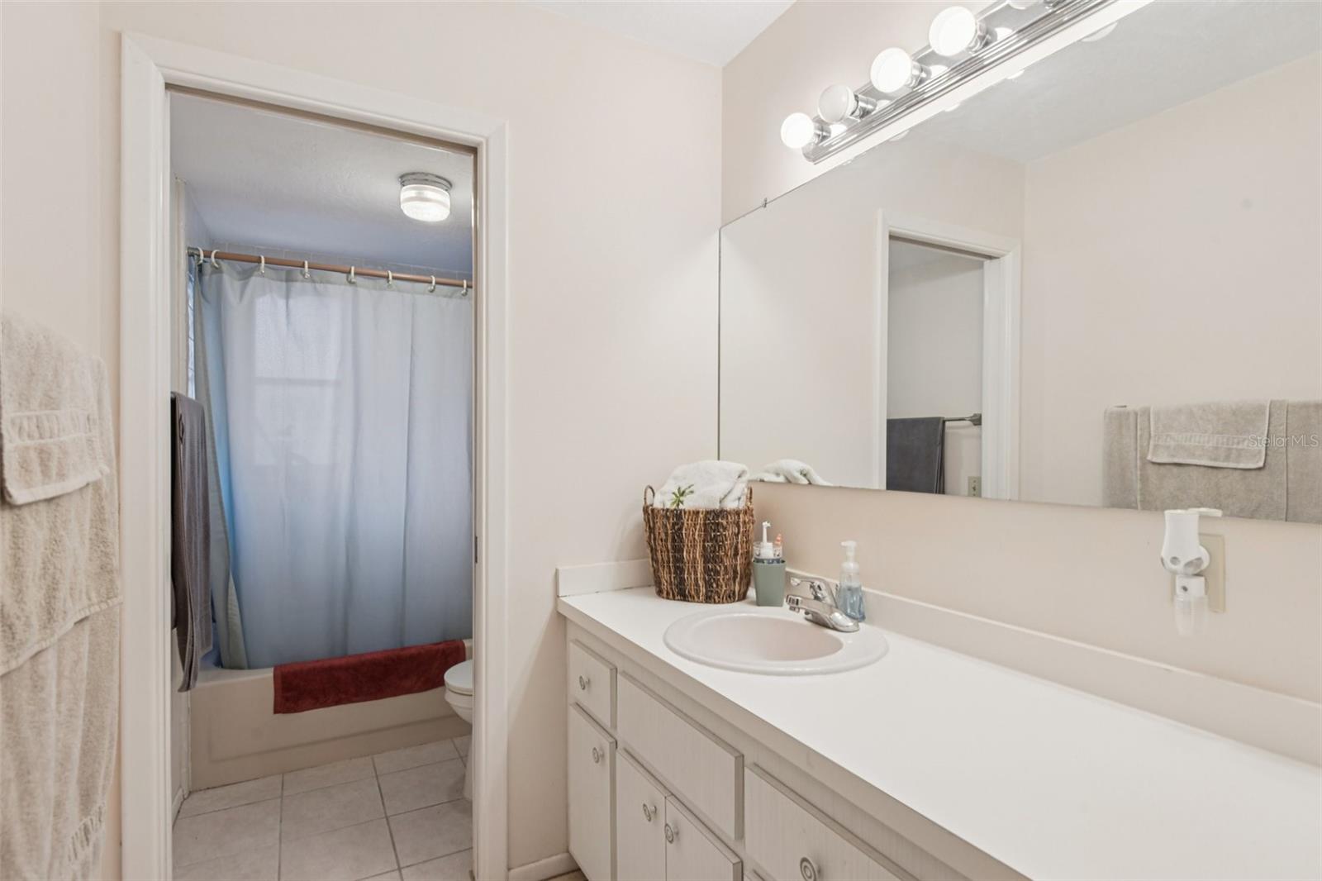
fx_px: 624
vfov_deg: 70.4
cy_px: 440
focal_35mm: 17
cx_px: 661
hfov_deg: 93.3
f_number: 8
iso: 400
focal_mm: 17
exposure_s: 1/15
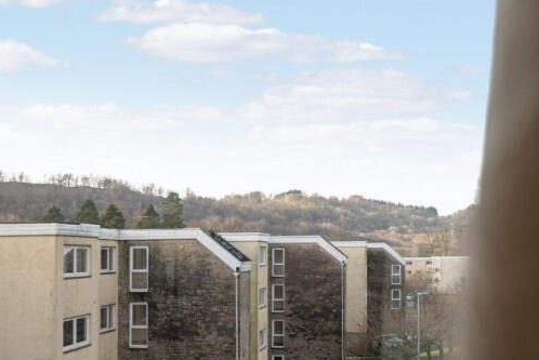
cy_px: 194
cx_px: 253
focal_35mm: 46
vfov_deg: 29.3
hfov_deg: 42.7
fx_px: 689
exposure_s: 1/100
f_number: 8
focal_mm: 35
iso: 400
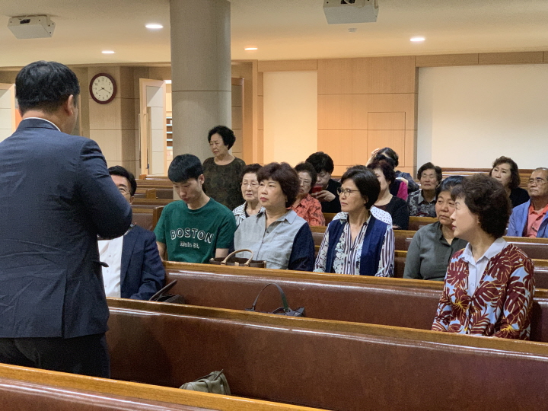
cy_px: 206
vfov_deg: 28.0
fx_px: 823
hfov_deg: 36.8
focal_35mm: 52
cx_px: 274
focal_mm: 6
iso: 400
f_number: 2.4
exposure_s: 1/60
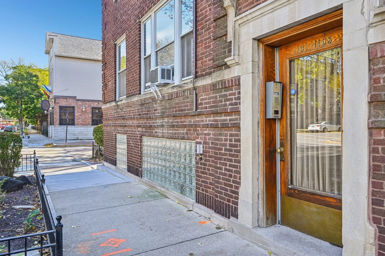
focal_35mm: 26
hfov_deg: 70.4
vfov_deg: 50.4
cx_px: 192
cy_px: 128
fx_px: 273
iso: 800
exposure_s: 1/200
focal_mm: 25.5
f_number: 8
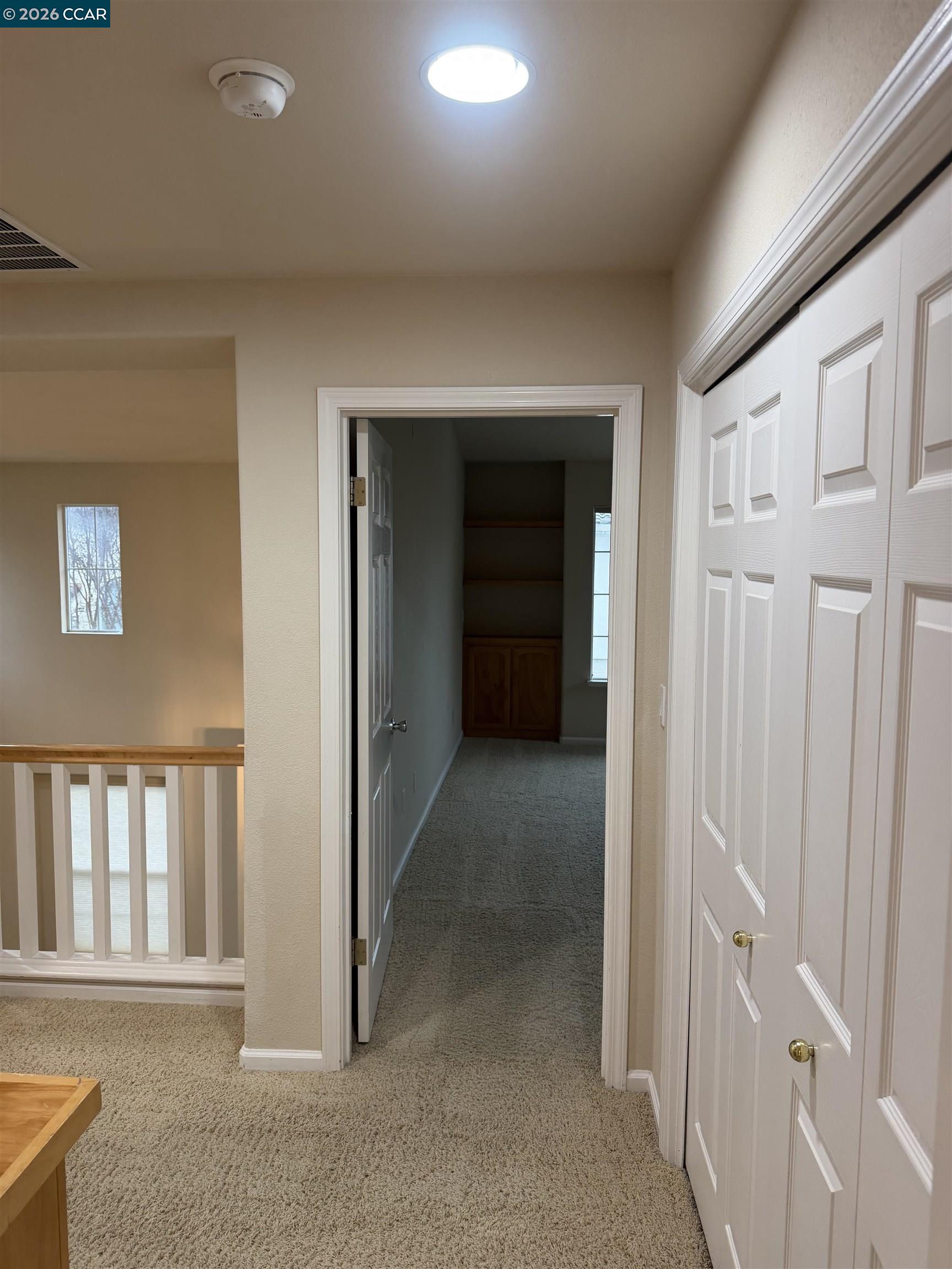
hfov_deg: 56.8
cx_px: 476
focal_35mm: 24
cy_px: 634
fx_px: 880
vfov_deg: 71.6
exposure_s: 1/120
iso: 200
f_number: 1.78
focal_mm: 6.76
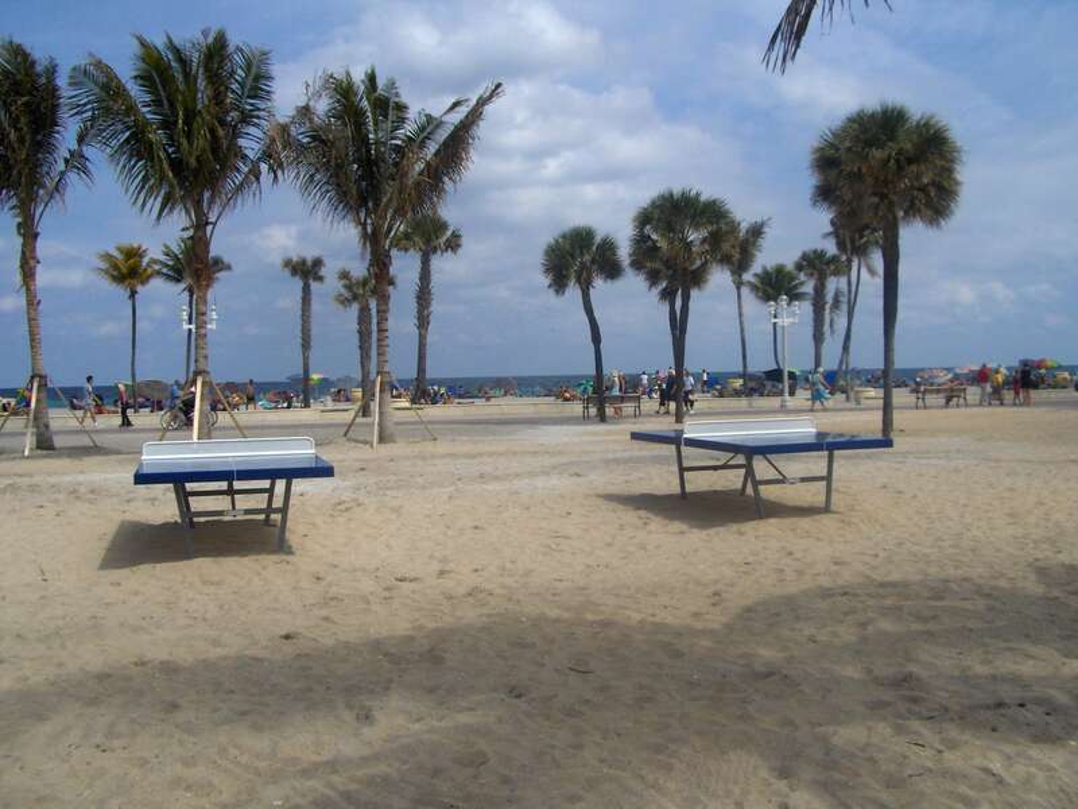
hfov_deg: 52.6
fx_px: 1090
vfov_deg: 40.7
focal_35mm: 35
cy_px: 404
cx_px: 539
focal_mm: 5.8
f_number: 4.3
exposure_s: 1/2041
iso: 100
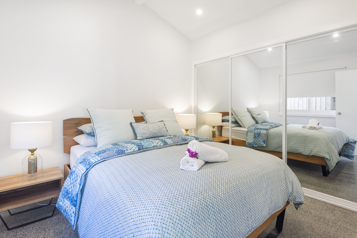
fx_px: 179
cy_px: 119
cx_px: 178
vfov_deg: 67.4
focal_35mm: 18
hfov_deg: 90.0
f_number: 8
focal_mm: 18
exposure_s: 1/25
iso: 800
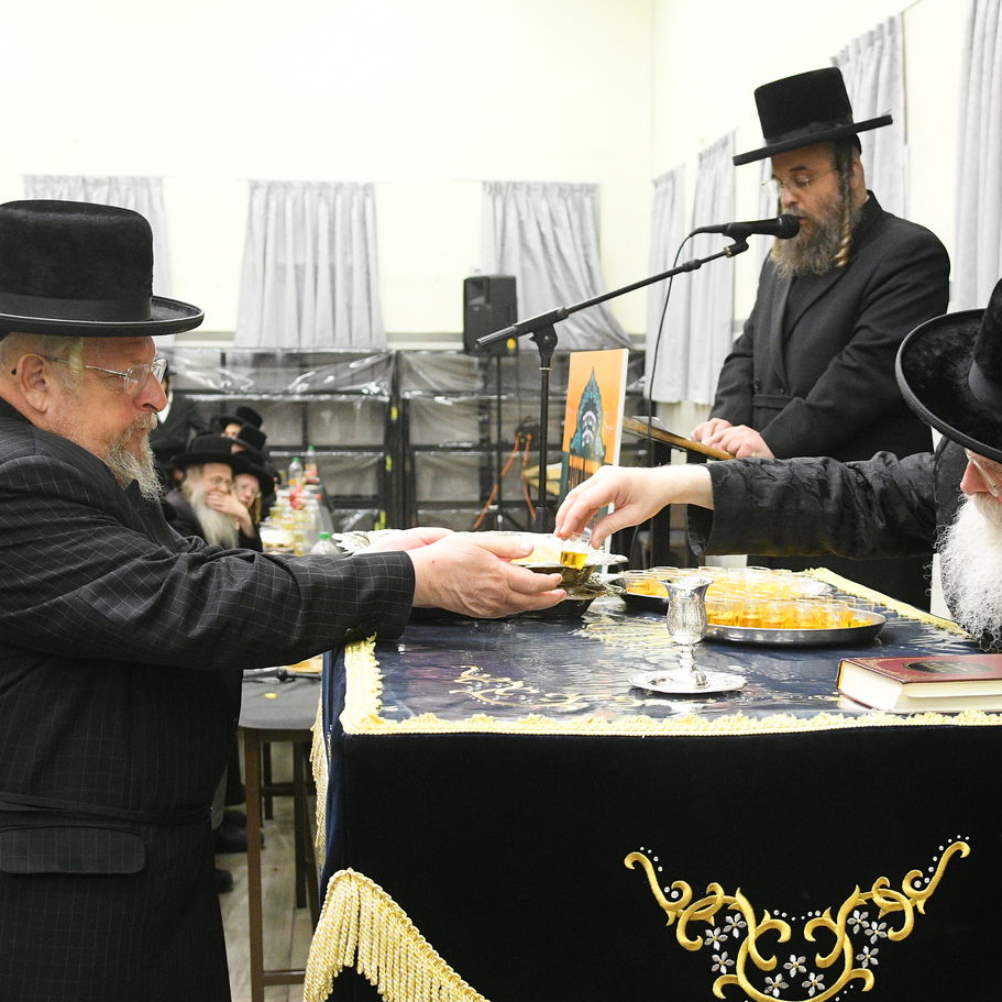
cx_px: 533
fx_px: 1539
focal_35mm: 47
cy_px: 505
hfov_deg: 36.0
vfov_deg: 36.1
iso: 3200
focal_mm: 24
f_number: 4
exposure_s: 1/160
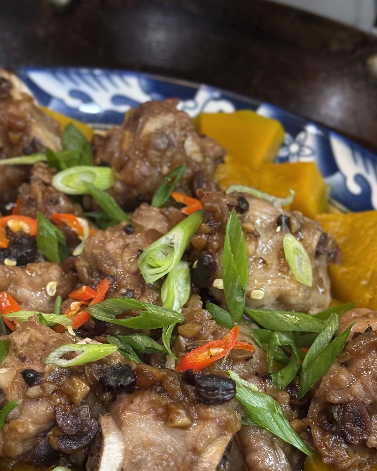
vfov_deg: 23.0
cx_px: 79
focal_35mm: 83
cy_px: 282
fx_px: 1158
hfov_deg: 18.3
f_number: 1.78
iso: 320
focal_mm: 6.76
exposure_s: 1/120
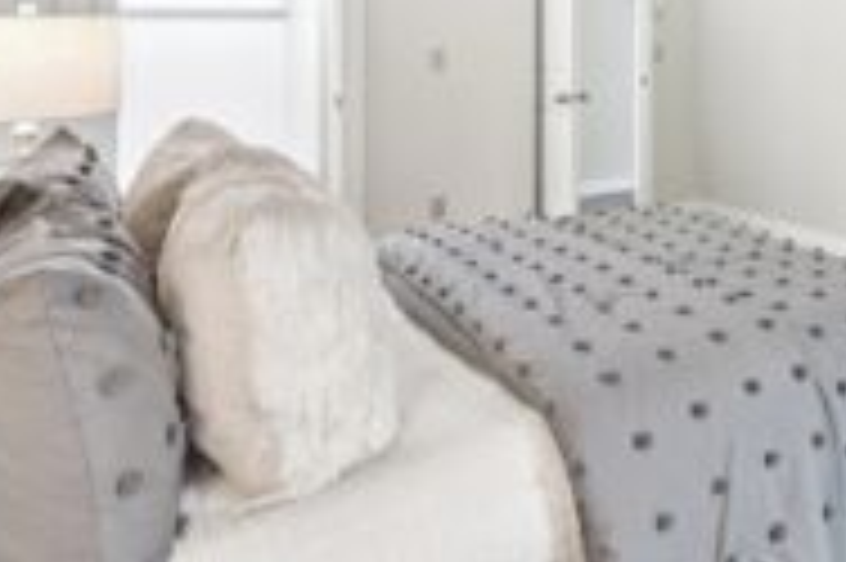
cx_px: 837
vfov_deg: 37.2
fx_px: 751
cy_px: 16
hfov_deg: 48.8
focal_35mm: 32
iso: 250
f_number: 9
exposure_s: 1/1.25
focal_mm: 10
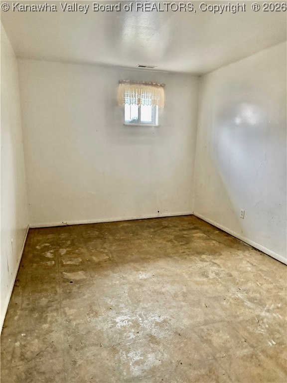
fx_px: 265
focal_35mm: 24
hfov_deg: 56.8
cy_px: 192
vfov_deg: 71.6
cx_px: 144
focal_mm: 6.76
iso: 1000
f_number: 1.78
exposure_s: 1/36
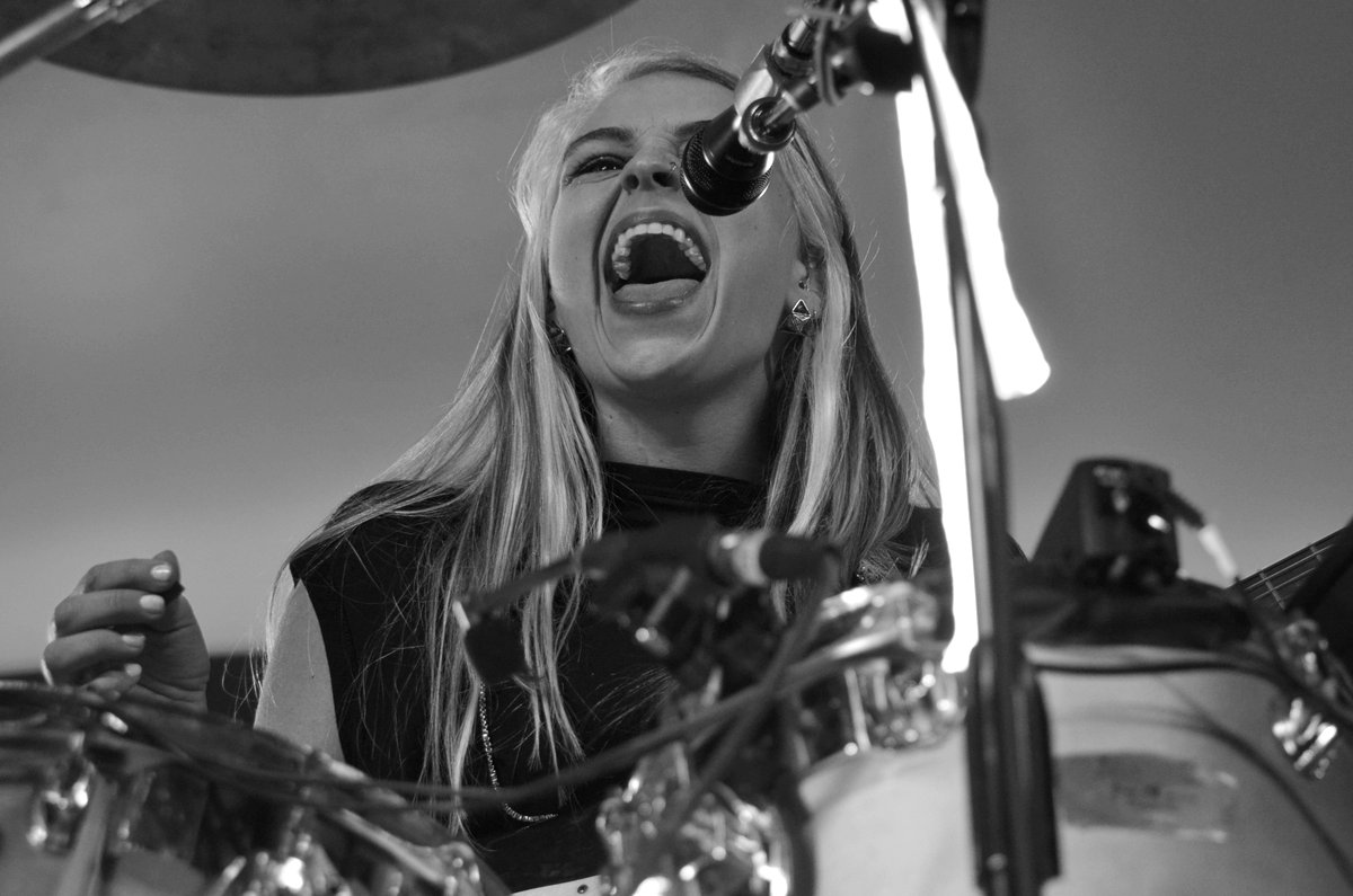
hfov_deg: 19.5
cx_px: 676
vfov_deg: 13.0
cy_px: 448
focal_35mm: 105
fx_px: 3938
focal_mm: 70
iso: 1600
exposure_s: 1/160
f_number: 4.5
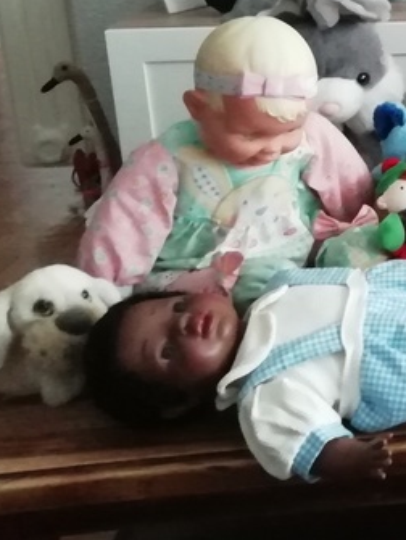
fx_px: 968
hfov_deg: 20.1
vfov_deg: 30.0
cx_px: 622
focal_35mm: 62
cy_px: 69
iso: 640
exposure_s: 1/14.3
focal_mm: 3.46
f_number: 2.2
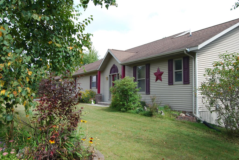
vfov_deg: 43.7
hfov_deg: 61.9
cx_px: 120
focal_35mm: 30
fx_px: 199
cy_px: 80
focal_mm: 20
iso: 100
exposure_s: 1/200
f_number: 7.1
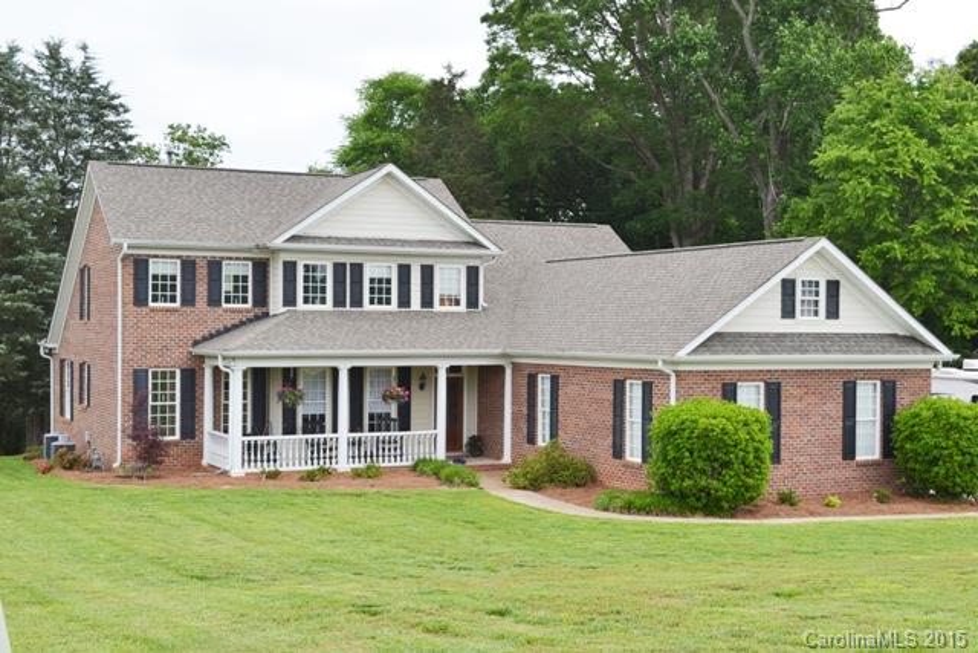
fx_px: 1304
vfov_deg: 28.1
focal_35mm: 48
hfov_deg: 41.1
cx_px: 489
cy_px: 326
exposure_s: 1/200
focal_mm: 32
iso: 100
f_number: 7.1
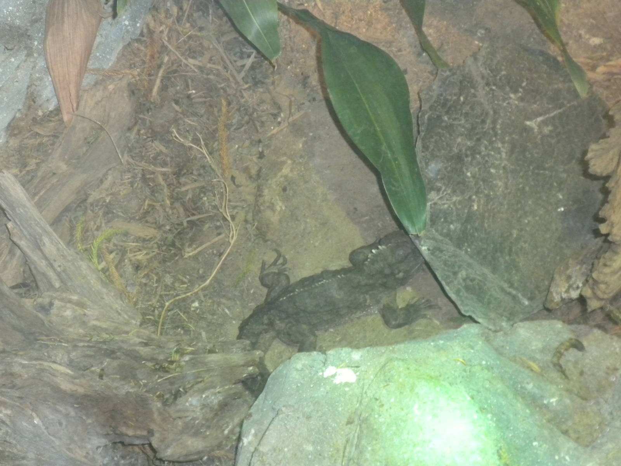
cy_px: 233
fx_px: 1076
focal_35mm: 60
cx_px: 310
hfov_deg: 32.2
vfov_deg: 24.4
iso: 400
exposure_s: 1/30
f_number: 4.7
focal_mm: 10.7
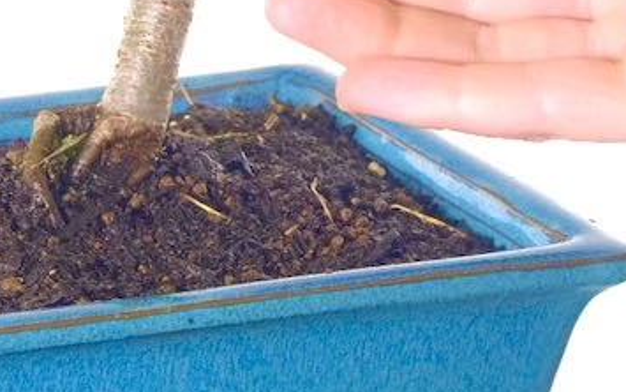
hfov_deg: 4.6
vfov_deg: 2.9
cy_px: -418
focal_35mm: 452
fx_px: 7713
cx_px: 30
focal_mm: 81.9
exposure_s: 1/13
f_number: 13
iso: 1600
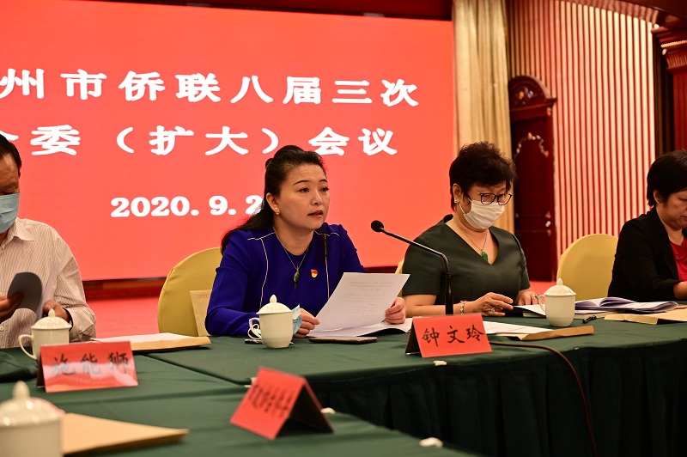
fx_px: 1087
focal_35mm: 57
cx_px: 344
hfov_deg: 35.1
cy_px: 228
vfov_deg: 23.7
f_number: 4
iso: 1600
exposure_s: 1/50
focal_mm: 57
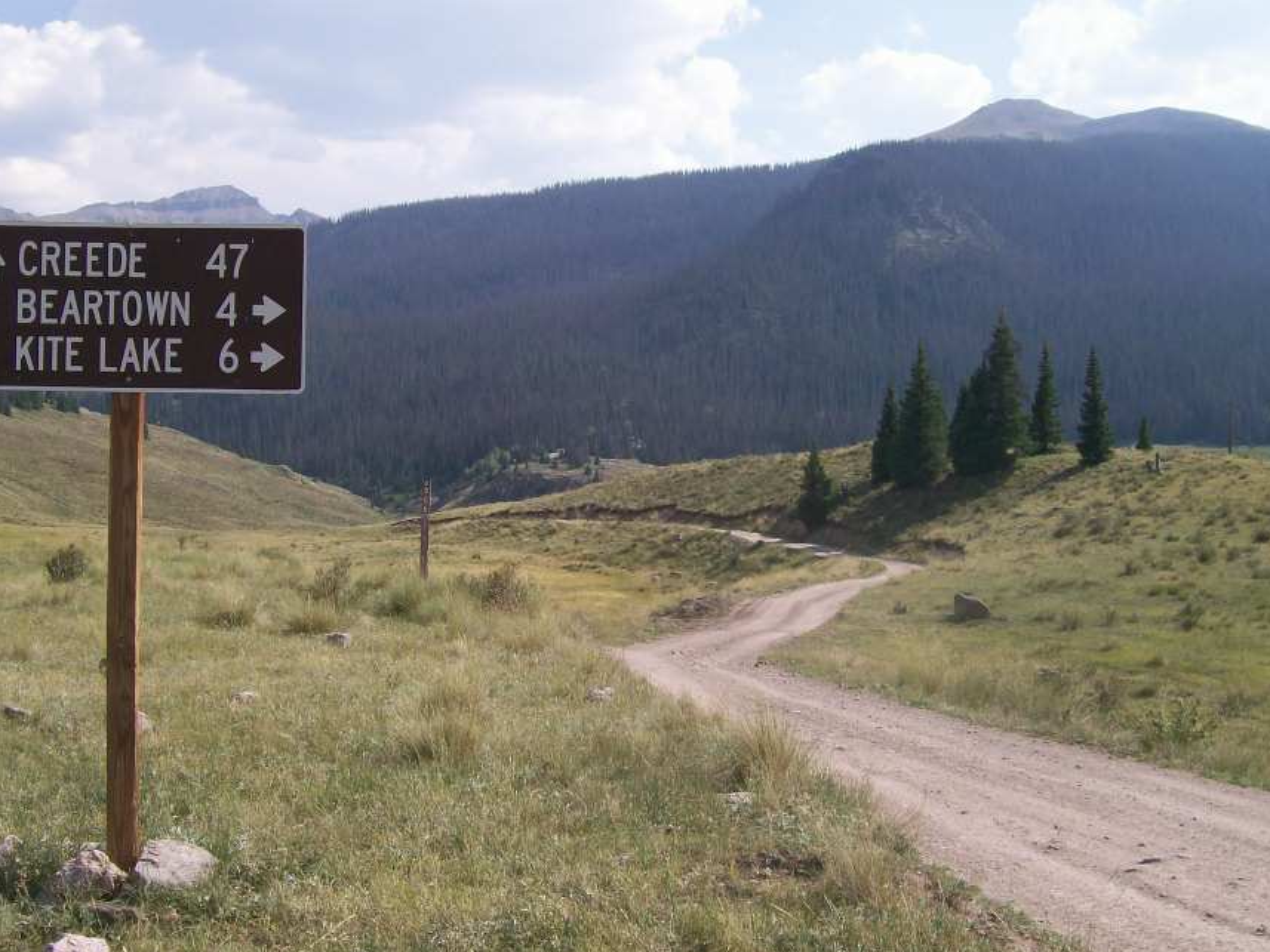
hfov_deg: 43.8
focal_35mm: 43
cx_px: 563
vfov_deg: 33.6
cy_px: 471
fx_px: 1578
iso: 80
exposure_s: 1/527
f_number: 4.8
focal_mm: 6
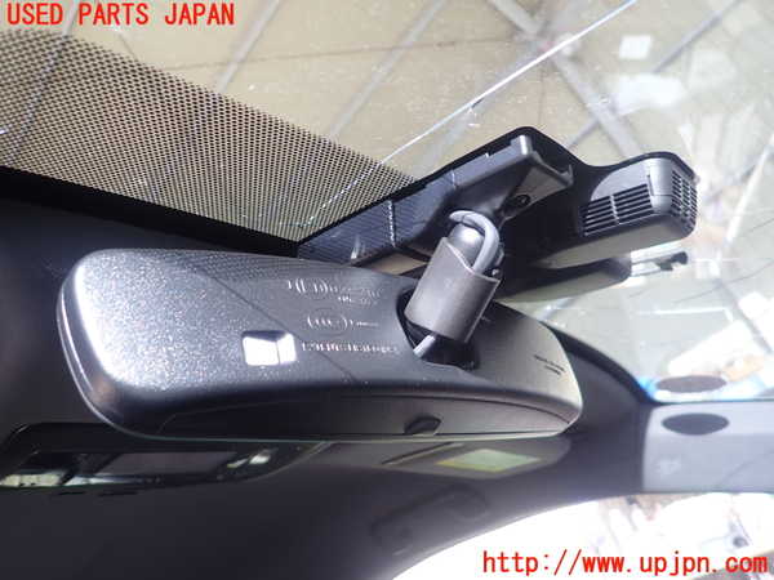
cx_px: 387
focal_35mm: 25
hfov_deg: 69.4
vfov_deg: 54.9
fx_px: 559
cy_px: 290
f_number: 2
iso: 160
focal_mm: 4.5
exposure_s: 1/60
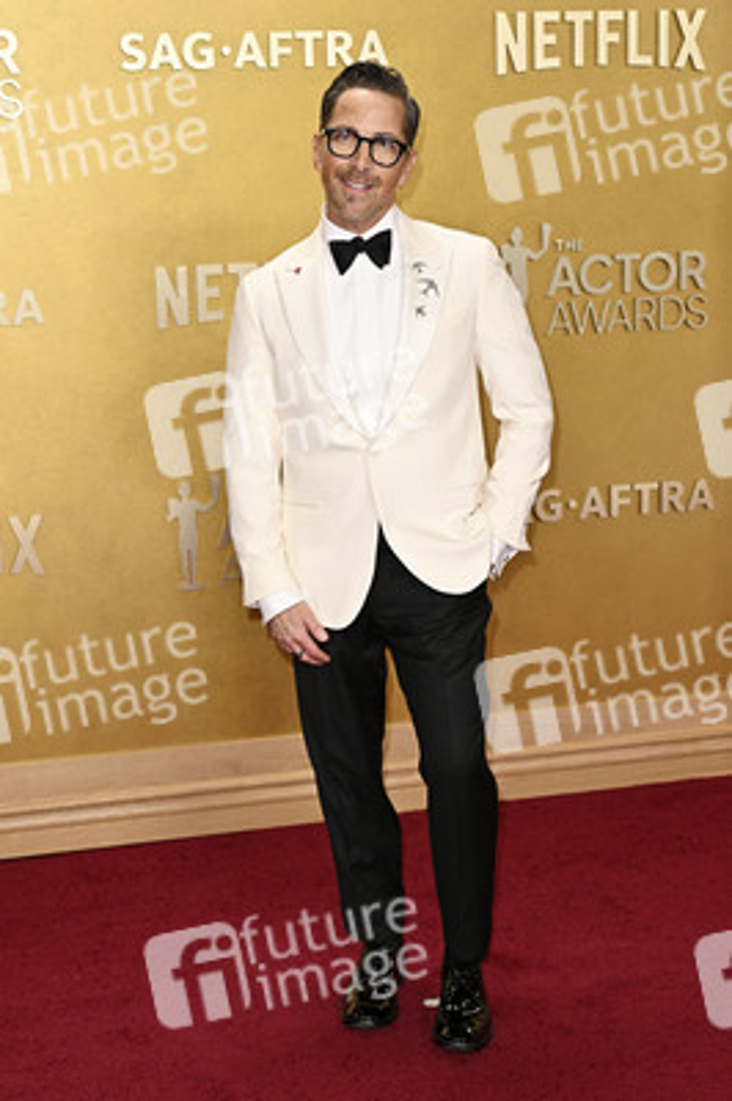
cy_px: 550
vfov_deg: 34.0
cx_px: 366
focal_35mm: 59
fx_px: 1802
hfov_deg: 23.0
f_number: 5.6
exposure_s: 1/320
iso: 2500
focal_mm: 59
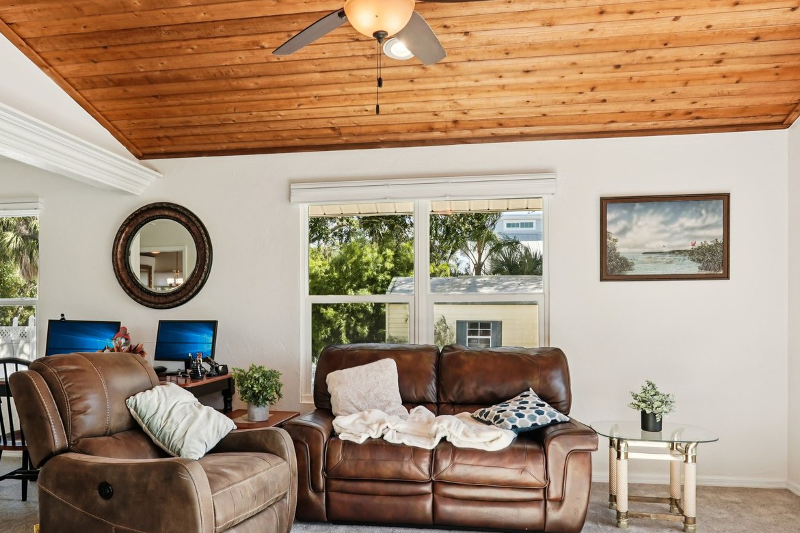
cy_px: 310
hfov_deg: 65.4
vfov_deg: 46.2
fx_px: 622
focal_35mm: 28
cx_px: 365
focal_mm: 16
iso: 400
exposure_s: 1/60
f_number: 8
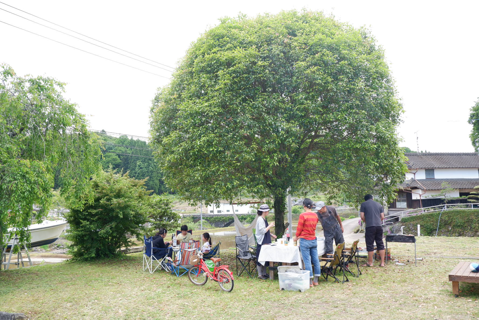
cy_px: 160
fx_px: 399
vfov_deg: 43.6
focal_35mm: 30
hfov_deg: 61.9
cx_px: 240
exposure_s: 1/125
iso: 200
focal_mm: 20.3
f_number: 5.6
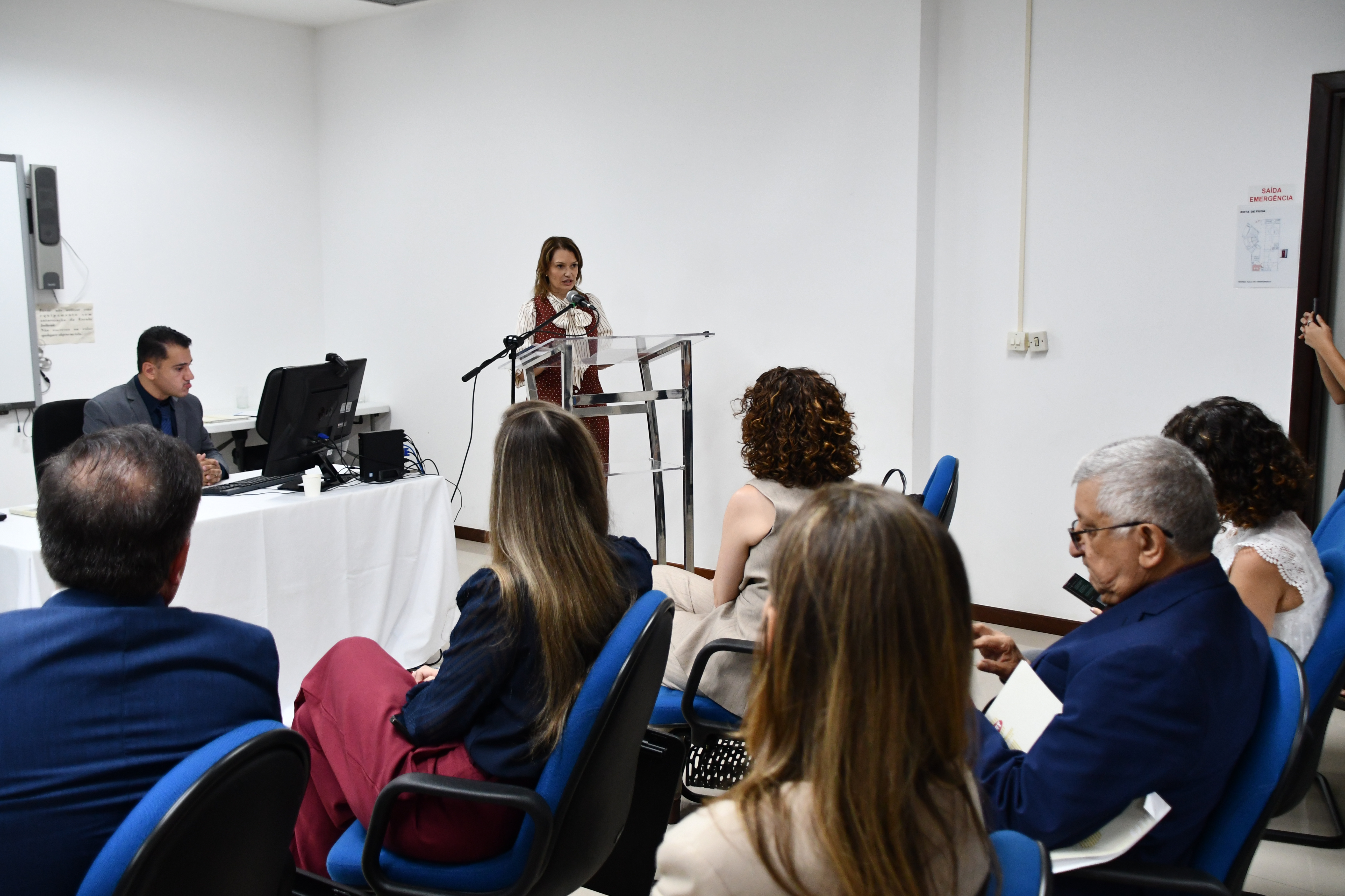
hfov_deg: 57.2
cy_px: 448
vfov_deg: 40.0
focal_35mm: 33
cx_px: 672
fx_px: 1233
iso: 1400
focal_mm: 22
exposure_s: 1/125
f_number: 3.5
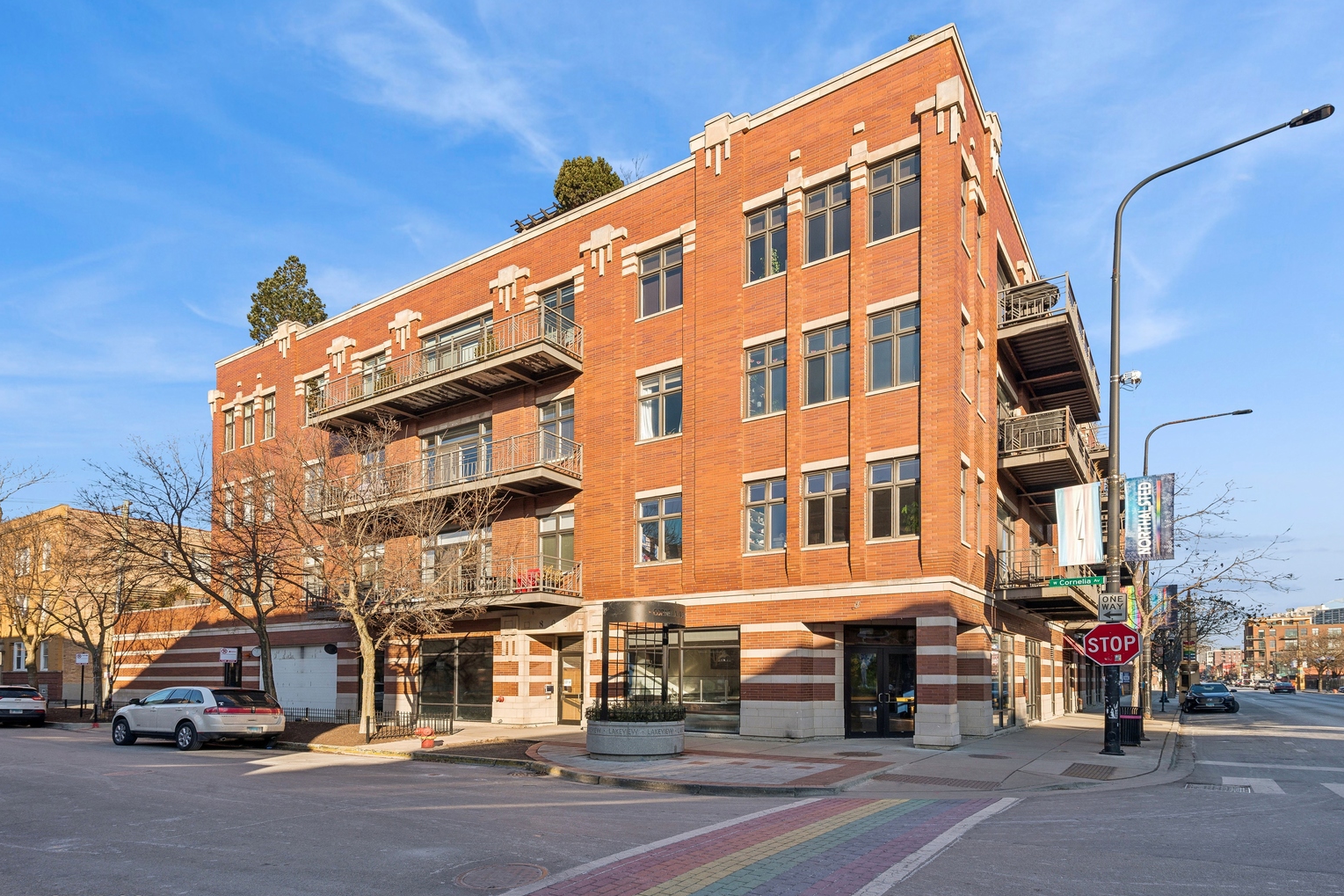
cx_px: 679
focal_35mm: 18
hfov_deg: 90.0
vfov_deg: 67.4
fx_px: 672
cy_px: 443
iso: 200
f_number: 8
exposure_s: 1/320
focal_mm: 17
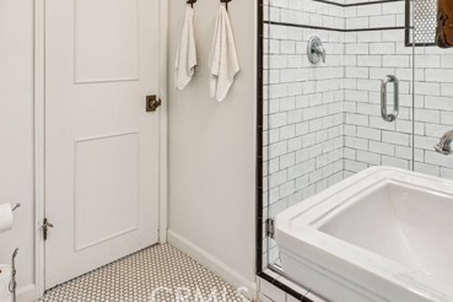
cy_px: 54
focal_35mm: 27
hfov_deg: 66.5
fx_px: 342
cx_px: 189
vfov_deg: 44.9
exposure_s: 1/2
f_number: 13
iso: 100
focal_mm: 15.7
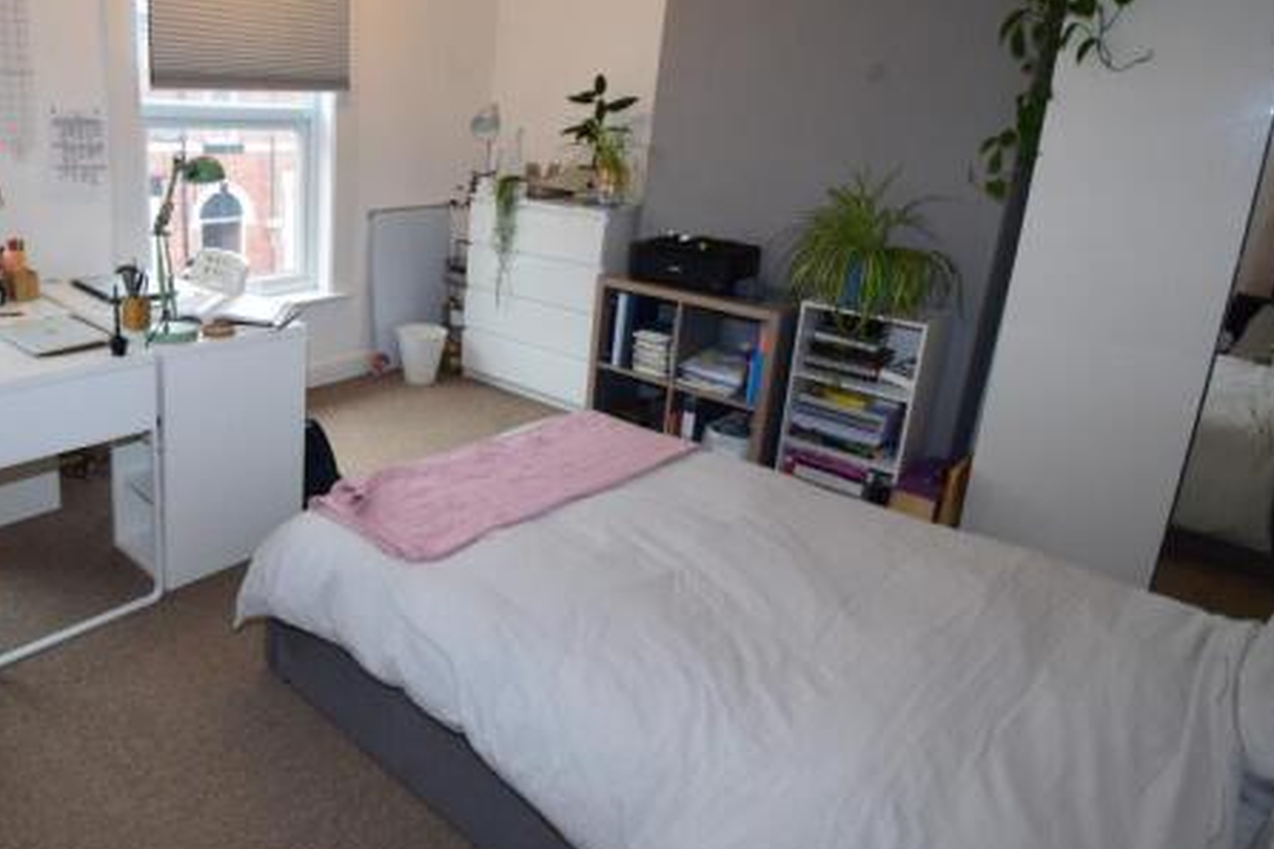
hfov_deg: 75.6
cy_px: 326
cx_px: 403
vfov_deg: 56.6
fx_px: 778
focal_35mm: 22
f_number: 6.3
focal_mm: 10
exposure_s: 1/15
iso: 640
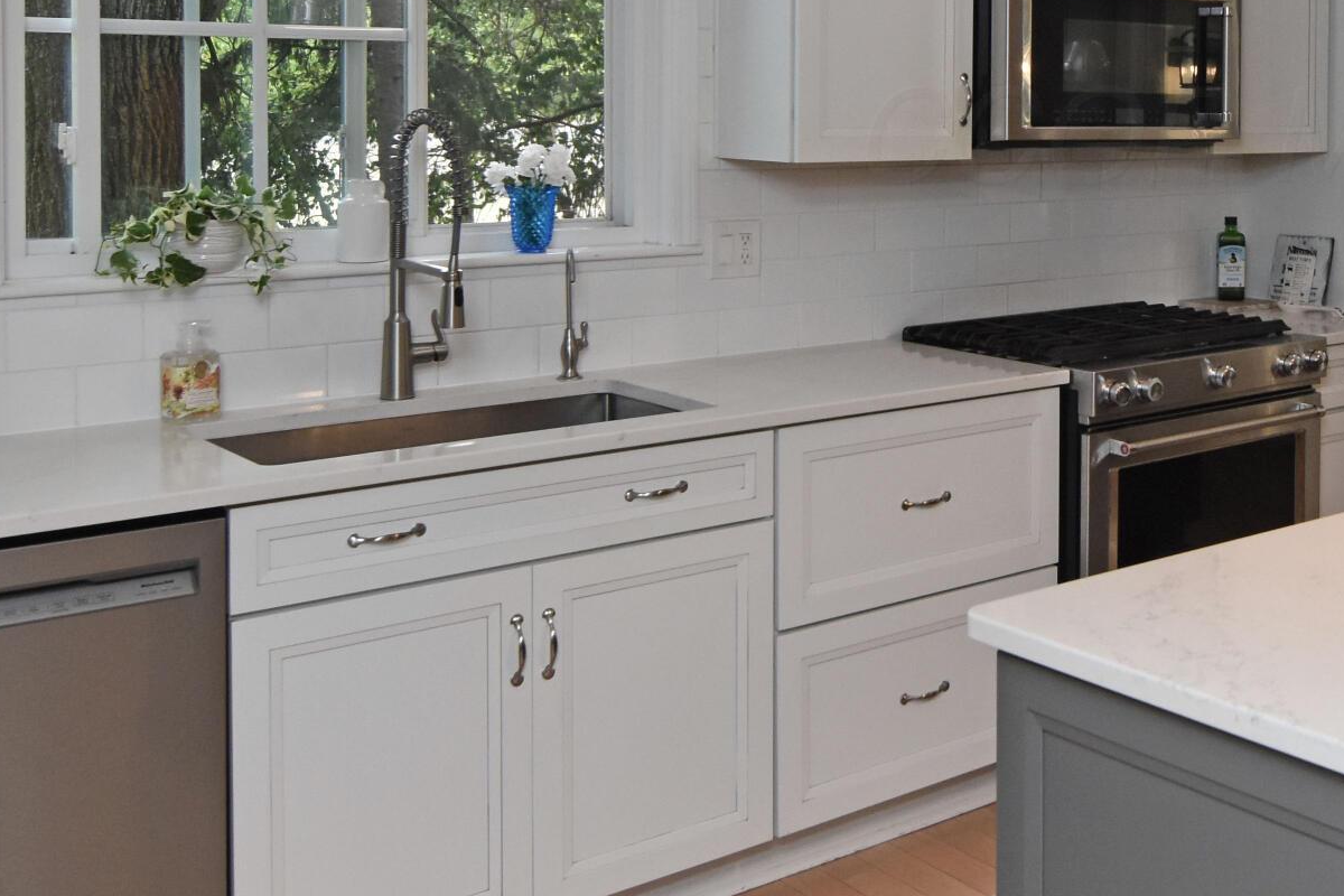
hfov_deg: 40.4
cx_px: 1202
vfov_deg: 29.0
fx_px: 1680
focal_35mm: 45
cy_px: 134
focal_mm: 12
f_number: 4.5
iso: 800
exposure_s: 1/160
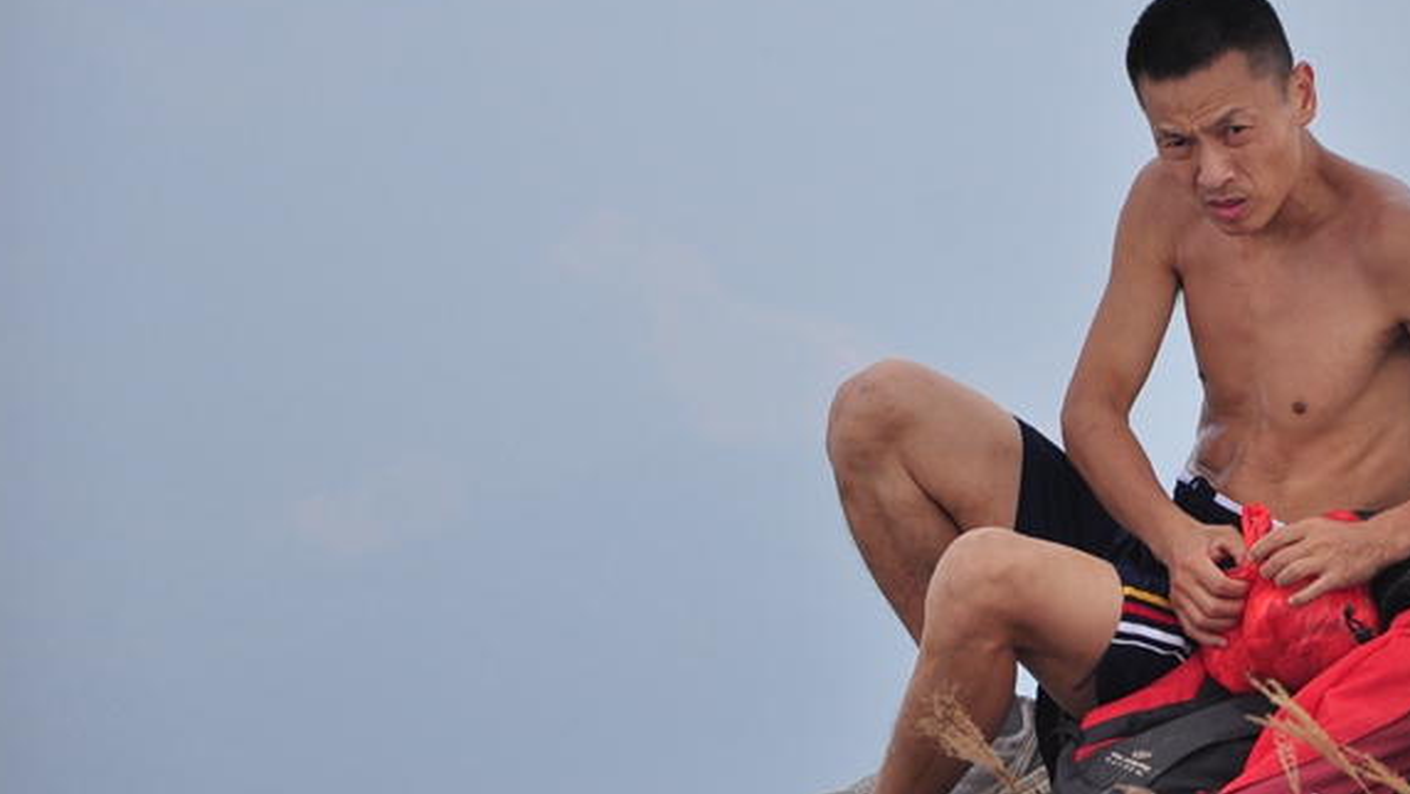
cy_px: 293
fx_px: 11029
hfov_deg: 7.3
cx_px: 1230
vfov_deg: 4.1
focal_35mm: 295
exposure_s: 1/800
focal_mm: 105
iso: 200
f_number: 5.6
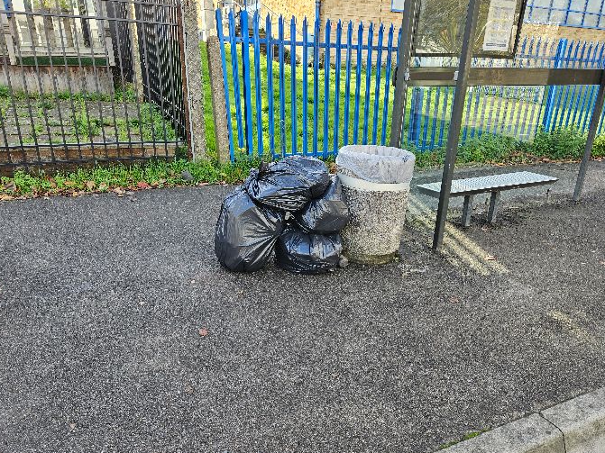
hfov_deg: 71.6
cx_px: 294
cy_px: 226
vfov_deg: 56.8
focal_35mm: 24
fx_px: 419
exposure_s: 1/199
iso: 50
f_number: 1.8
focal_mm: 5.4
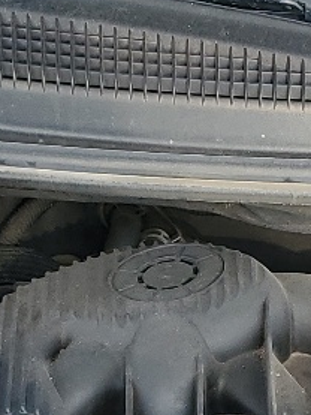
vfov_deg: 12.1
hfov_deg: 9.8
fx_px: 1795
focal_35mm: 150
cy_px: 736
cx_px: 298
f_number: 1.5
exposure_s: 1/385
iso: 50
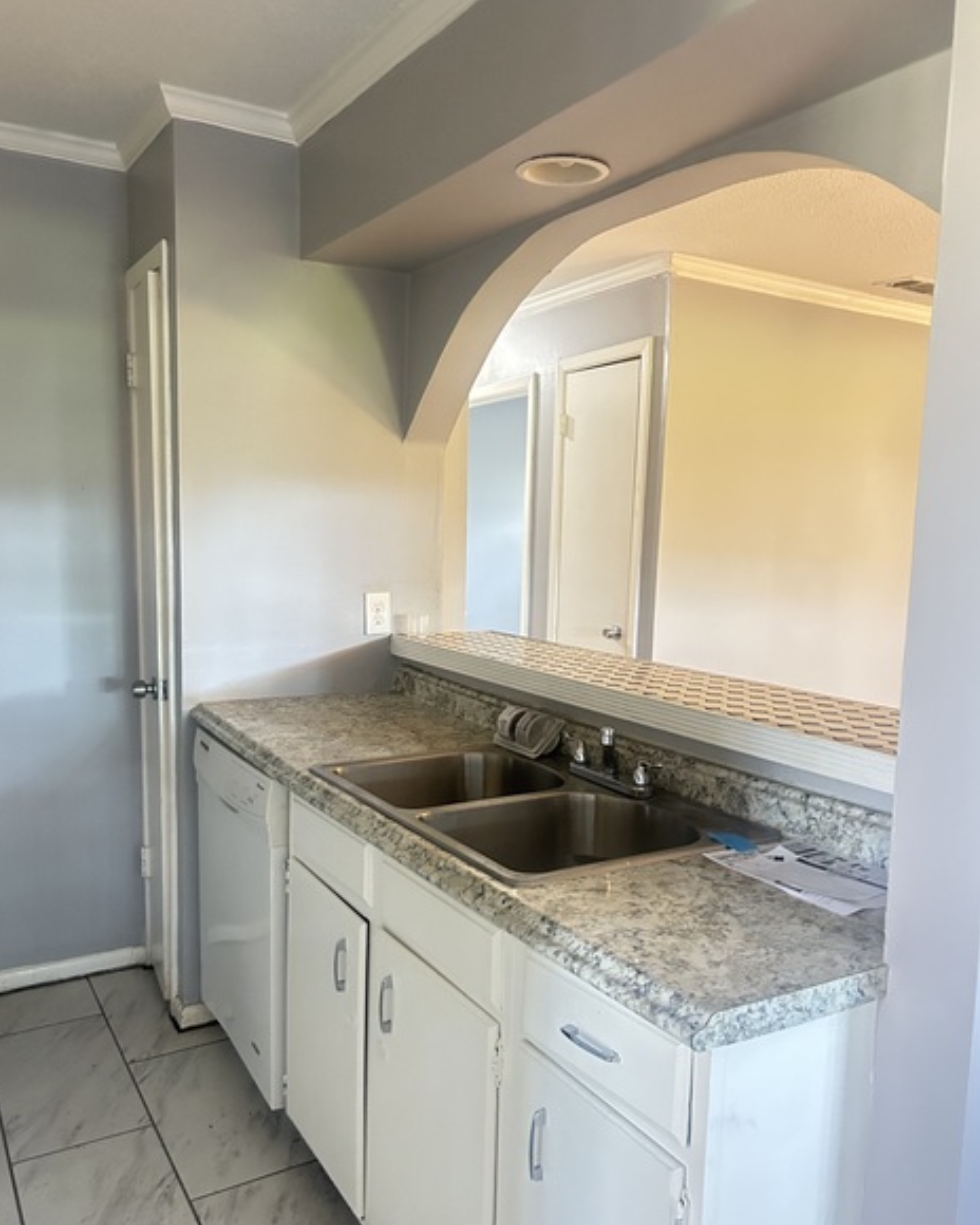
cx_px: 475
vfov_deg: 62.2
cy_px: 642
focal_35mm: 28
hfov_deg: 51.5
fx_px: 1015
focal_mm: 5.7
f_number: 1.5
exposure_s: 1/30
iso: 800
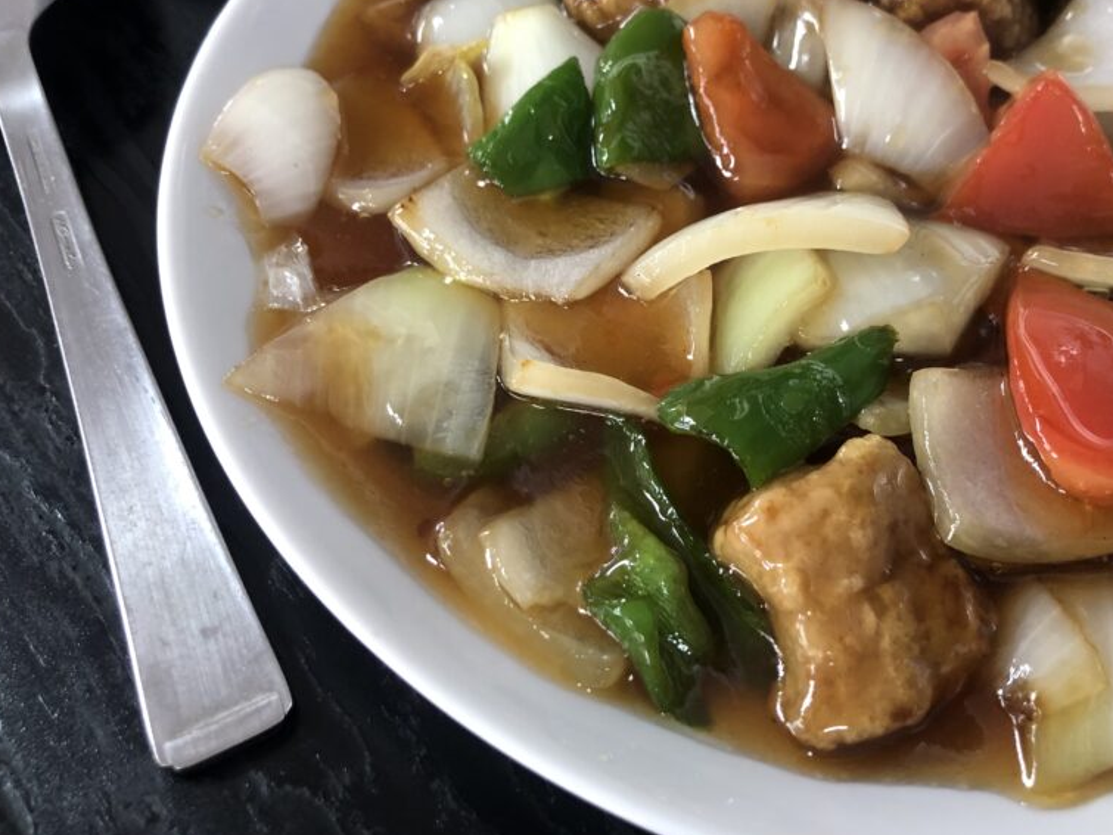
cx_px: 693
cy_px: 313
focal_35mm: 38
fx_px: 1222
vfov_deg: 37.5
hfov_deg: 48.5
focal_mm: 3.99
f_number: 1.8
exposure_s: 1/17
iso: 64
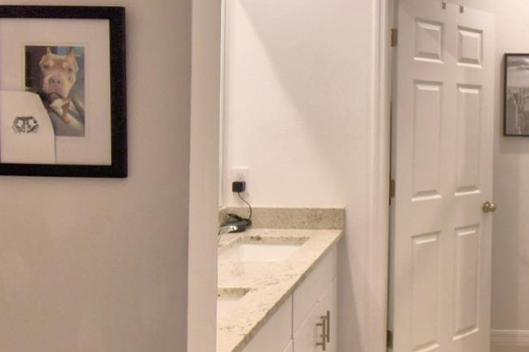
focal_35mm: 37
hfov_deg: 48.2
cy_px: 123
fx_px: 543
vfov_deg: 35.6
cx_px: 442
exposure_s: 1/100
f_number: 4.5
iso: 400
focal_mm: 10
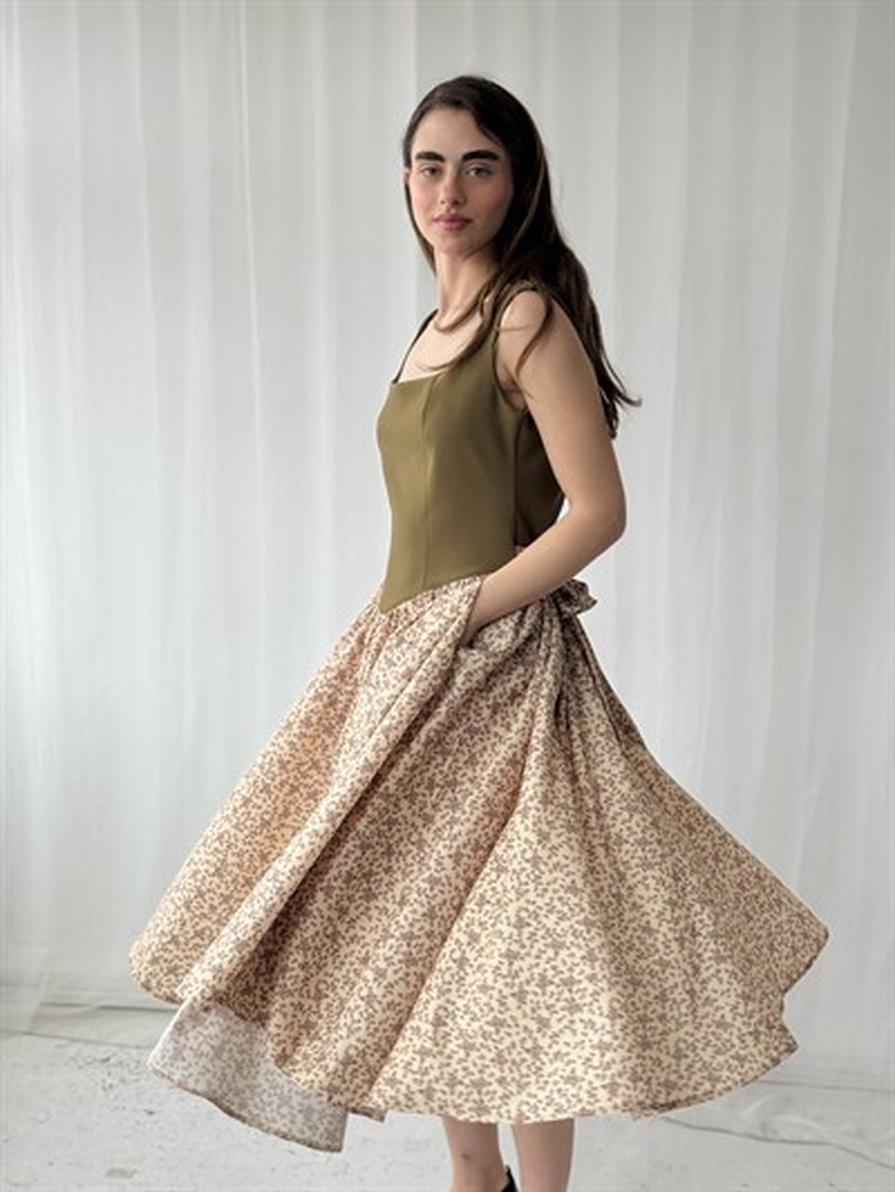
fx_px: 1654
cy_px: 596
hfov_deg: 30.3
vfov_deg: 39.6
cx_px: 448
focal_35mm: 48
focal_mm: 6.76
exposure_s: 1/292
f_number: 1.78
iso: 64
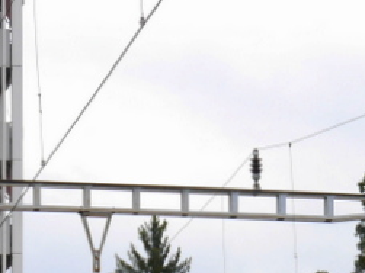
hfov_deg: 6.5
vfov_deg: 4.9
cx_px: 625
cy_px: 577
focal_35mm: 298
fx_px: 3141
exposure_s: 1/200
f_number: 7.1
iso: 160
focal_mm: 34
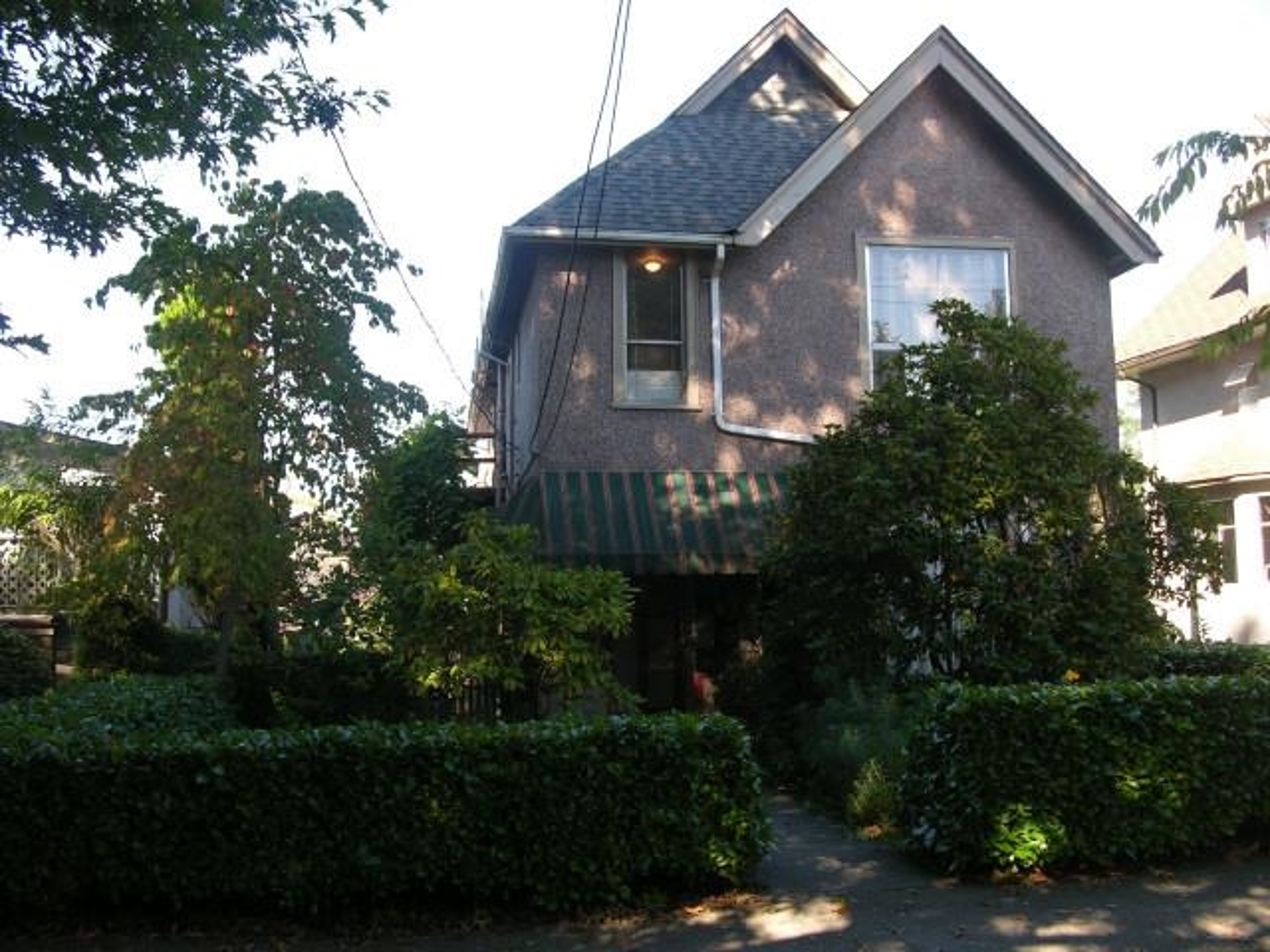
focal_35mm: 35
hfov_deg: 52.6
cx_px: 635
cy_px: 476
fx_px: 1284
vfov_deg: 40.7
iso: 50
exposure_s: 1/60.6
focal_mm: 8.9
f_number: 3.5
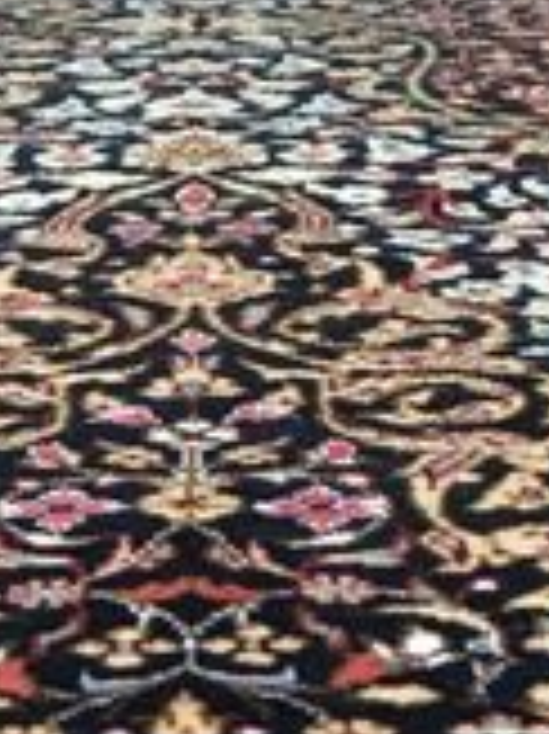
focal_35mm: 114
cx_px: 184
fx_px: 2414
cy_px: 1153
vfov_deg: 15.7
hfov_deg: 13.0
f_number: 2.2
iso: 160
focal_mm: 4.15
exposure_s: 1/33
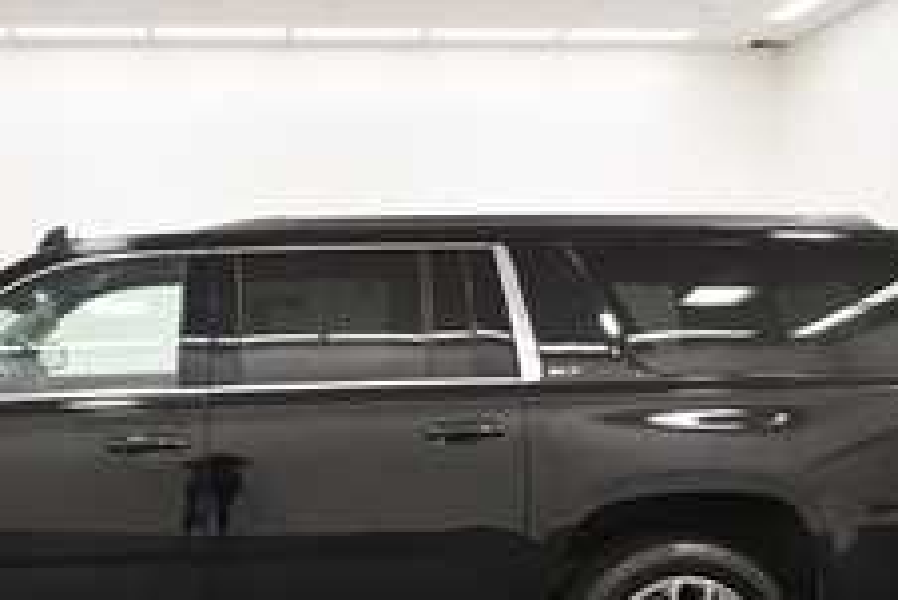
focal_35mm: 39
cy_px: 495
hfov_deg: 48.1
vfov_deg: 33.1
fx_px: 973
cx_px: 254
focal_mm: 15
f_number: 5.3
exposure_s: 1/125
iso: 1000
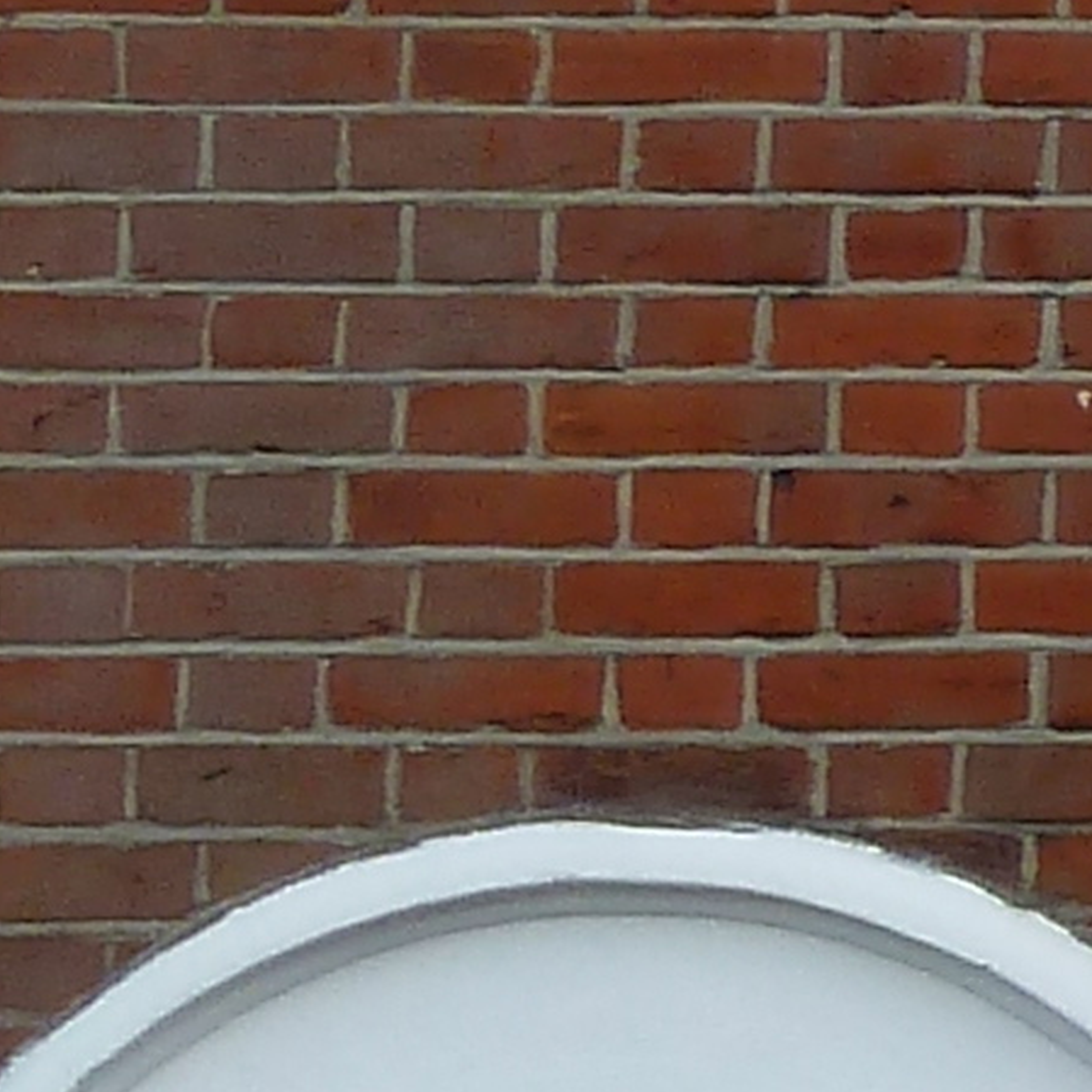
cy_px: 1073
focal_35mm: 252
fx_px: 8994
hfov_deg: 6.4
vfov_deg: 6.9
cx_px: 3291
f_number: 4
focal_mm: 5.3
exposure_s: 1/200
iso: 80
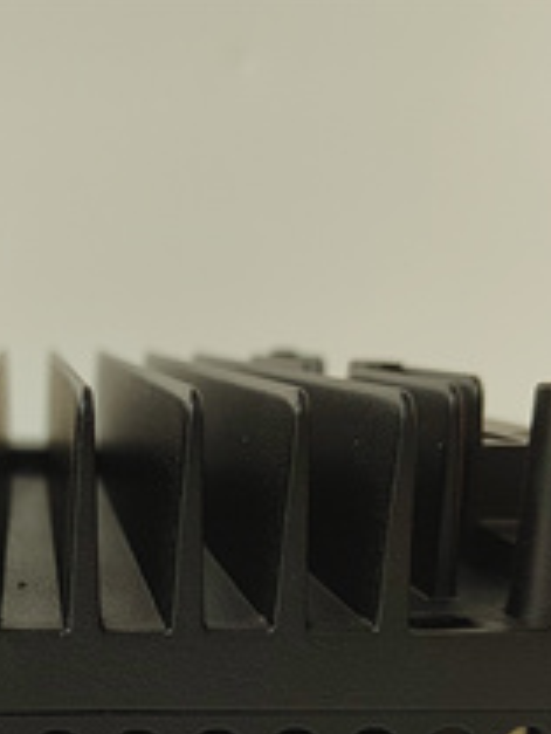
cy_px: 644
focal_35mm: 55
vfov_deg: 33.3
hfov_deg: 26.1
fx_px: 1166
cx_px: 102
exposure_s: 1/50
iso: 1297
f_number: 1.9
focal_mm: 5.52
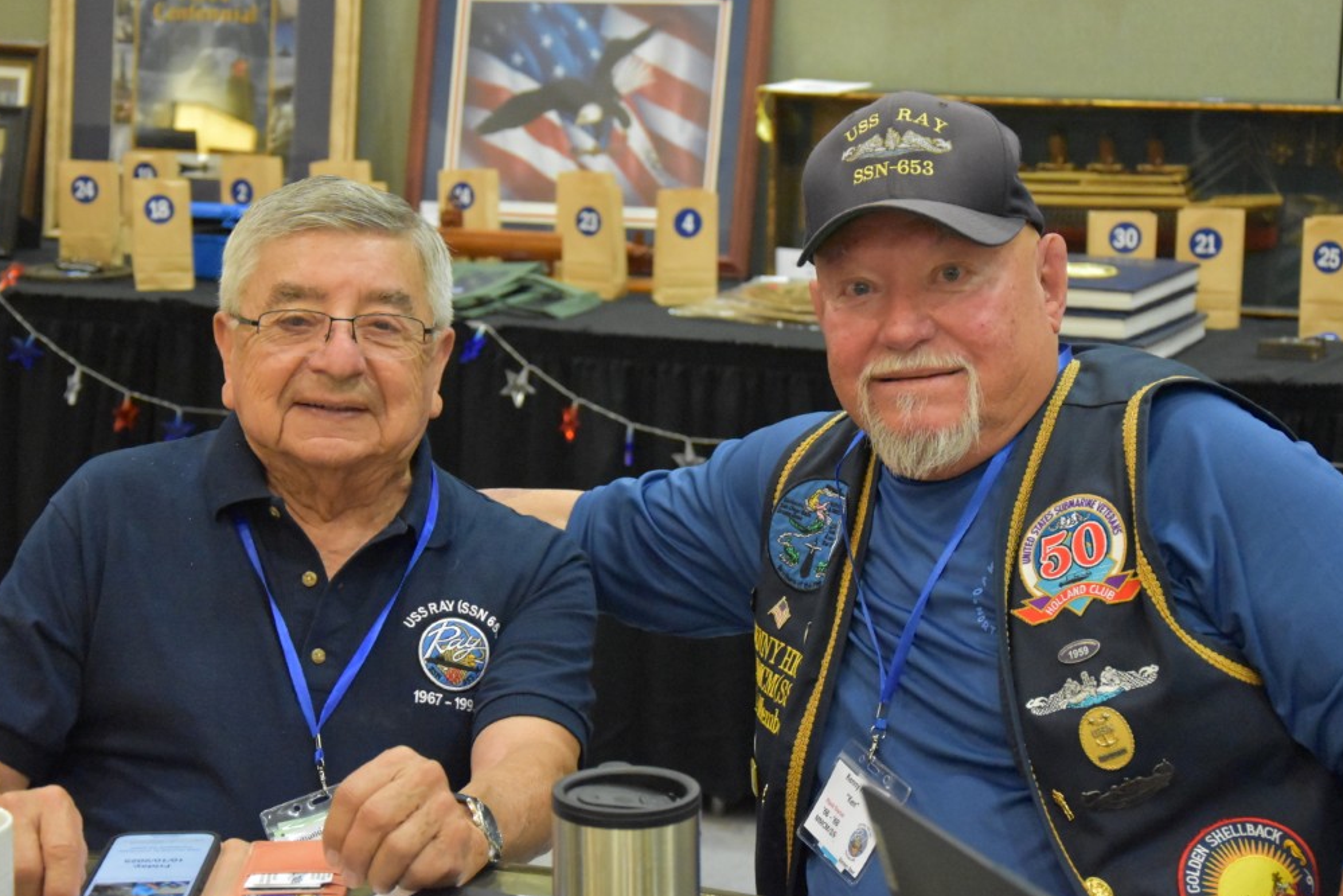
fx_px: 3096
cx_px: 648
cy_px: 421
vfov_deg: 16.5
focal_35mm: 83
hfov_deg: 24.5
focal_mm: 48
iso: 7200
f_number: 4.8
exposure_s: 1/60
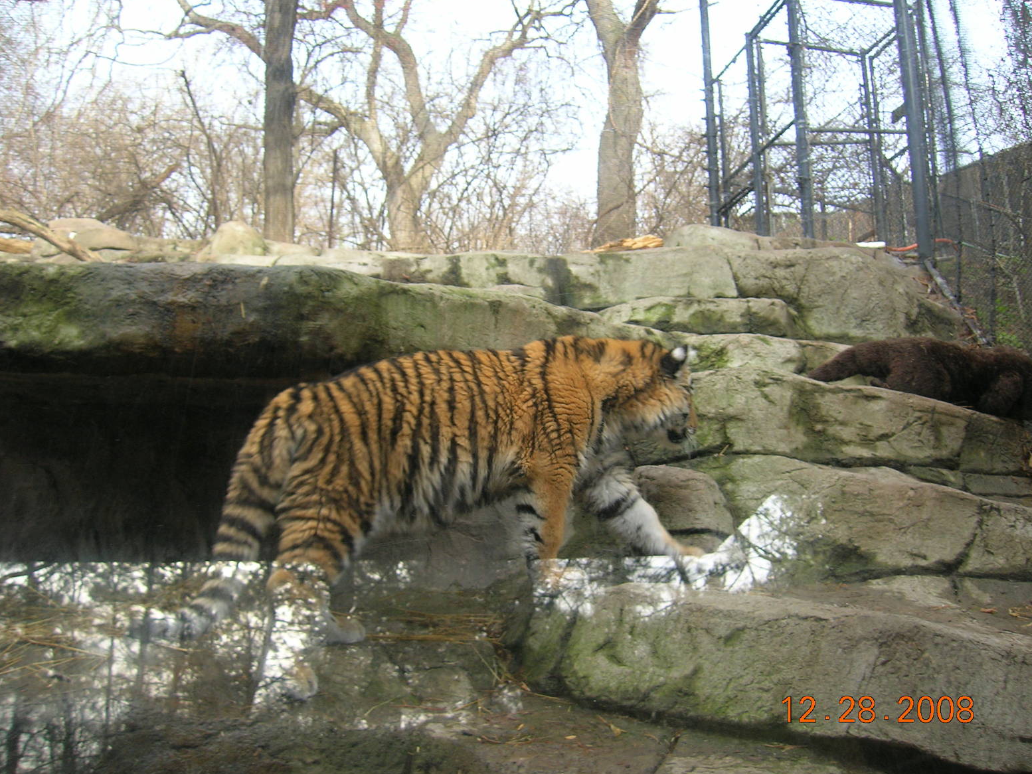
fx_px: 1044
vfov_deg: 40.7
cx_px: 517
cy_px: 394
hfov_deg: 52.6
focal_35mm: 35
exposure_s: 1/53.5
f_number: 2.9
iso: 50
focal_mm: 5.7
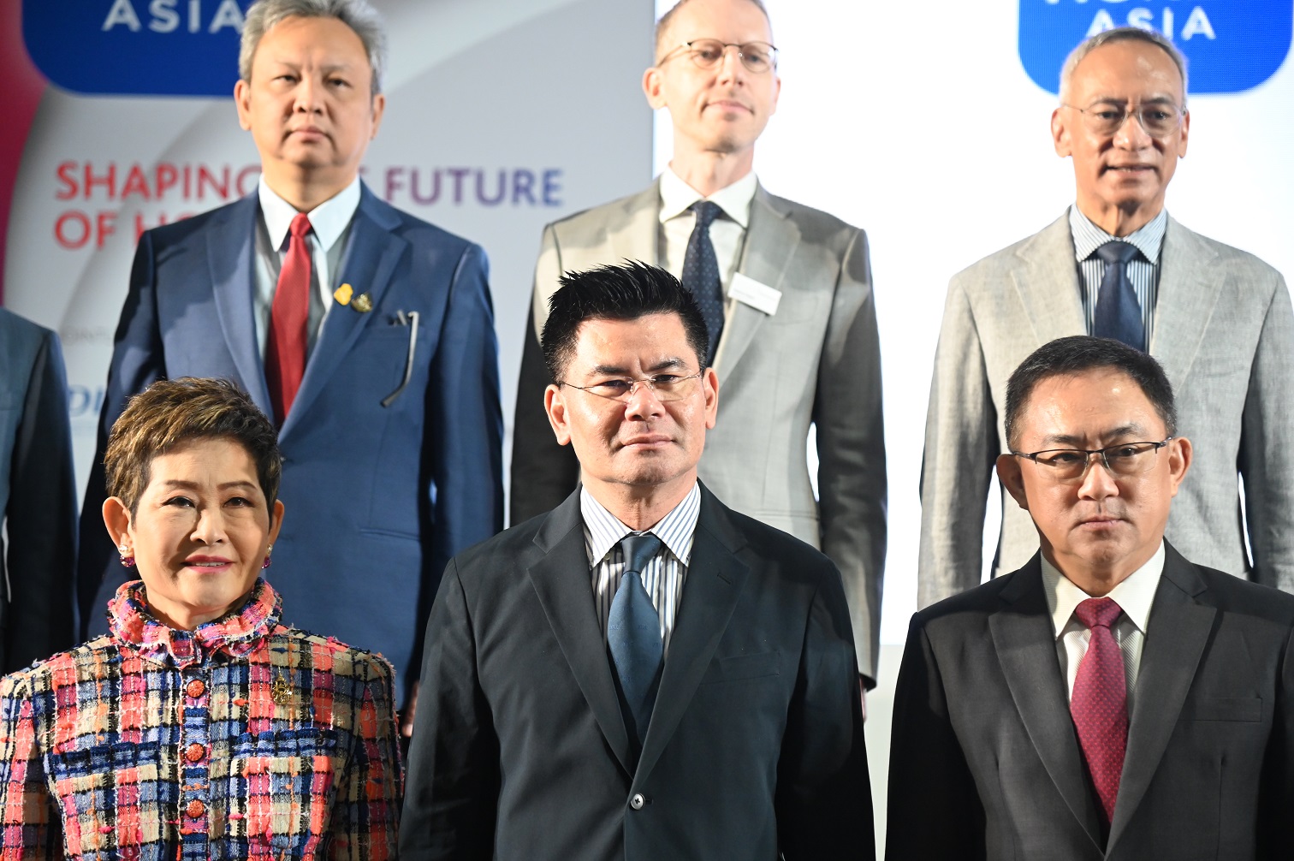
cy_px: 430
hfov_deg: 17.1
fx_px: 4310
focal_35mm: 120
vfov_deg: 11.4
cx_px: 647
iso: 4500
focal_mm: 120
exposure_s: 1/250
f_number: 4
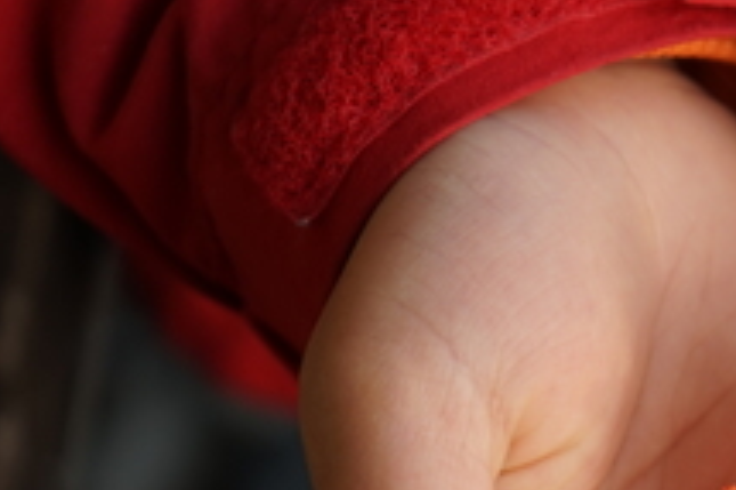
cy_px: 463
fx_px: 4249
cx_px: 962
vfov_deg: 6.6
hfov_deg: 9.7
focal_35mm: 208
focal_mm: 70
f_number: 5.6
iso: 160
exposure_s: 1/160
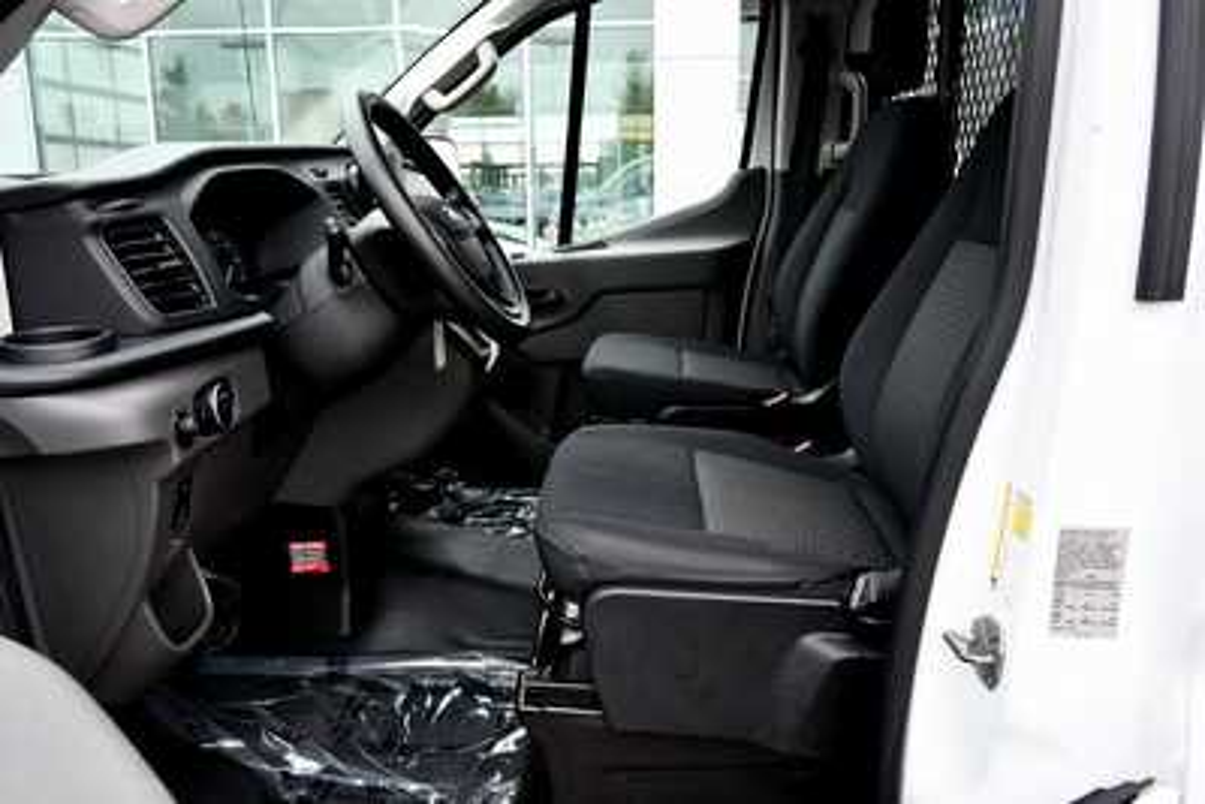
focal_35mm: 30
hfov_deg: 61.9
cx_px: 602
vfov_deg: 43.6
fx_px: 1004
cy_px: 402
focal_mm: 20
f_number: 5.6
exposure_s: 1/125
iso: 900
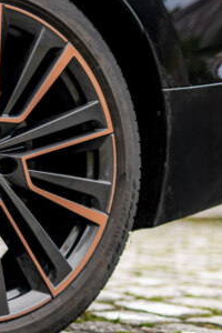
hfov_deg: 10.6
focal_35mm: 128
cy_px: 164
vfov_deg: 16.0
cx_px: -21
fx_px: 1184
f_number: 1.4
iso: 40
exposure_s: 1/400
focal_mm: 50
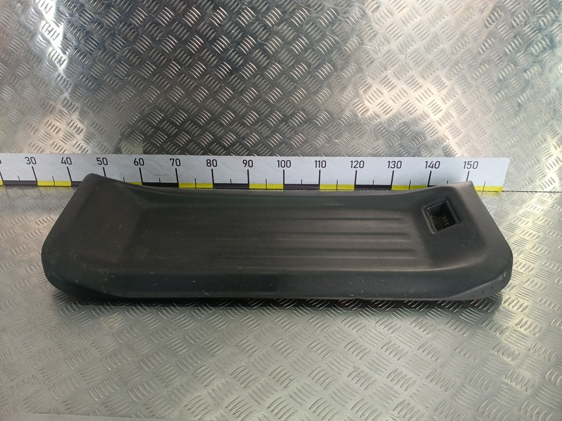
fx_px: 438
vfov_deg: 51.4
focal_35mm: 27
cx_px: 281
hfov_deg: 65.3
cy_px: 210
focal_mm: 4.11
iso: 116
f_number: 1.6
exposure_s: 1/100
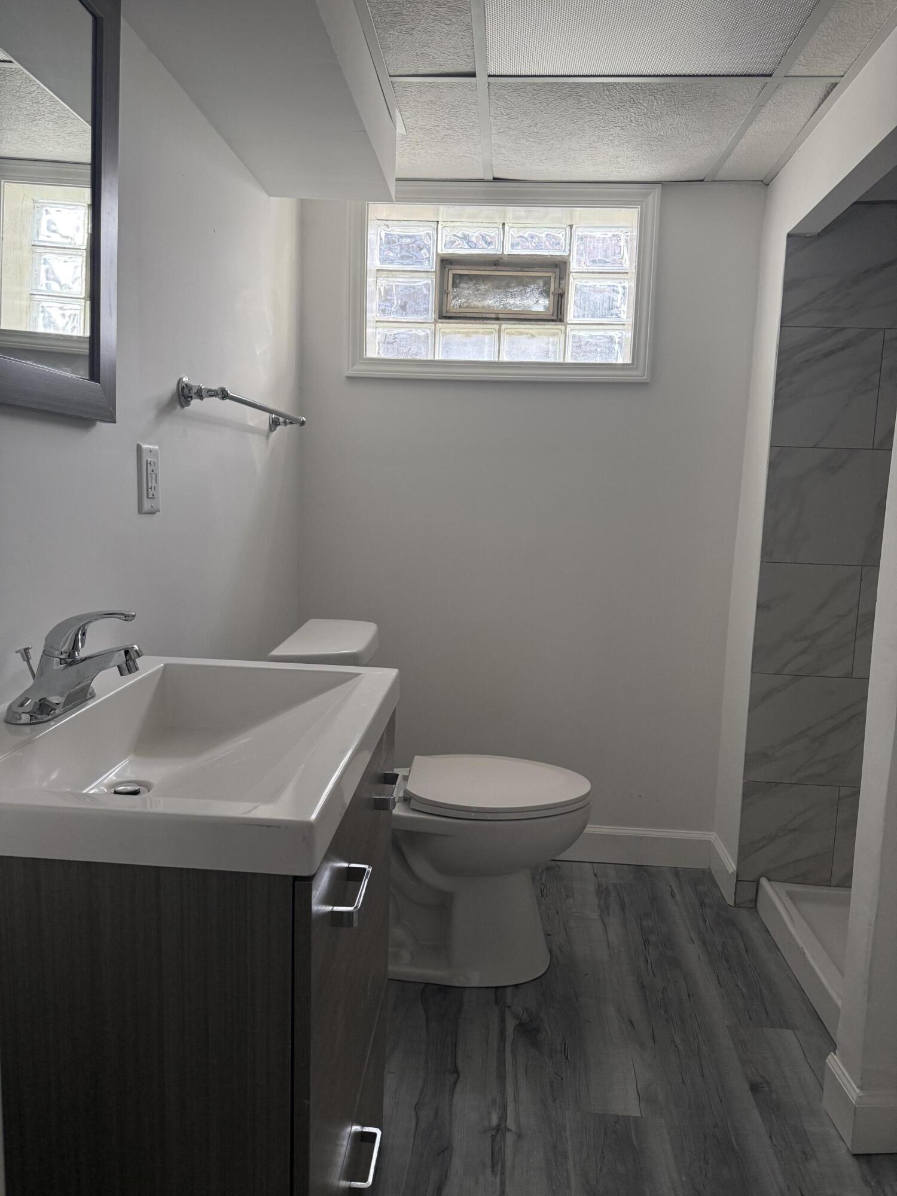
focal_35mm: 24
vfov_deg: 71.6
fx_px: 829
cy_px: 598
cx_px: 448
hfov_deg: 56.8
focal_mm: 6.76
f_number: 1.78
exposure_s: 1/120
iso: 250
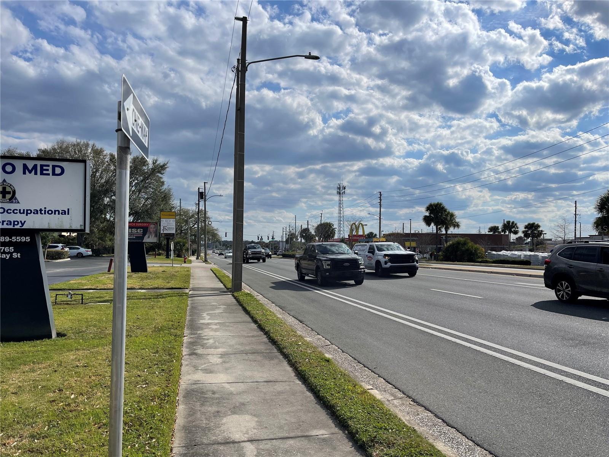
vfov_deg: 54.9
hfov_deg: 69.4
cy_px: 228
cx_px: 304
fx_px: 440
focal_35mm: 25
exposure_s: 1/8547
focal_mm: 5.1
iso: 32
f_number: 1.6
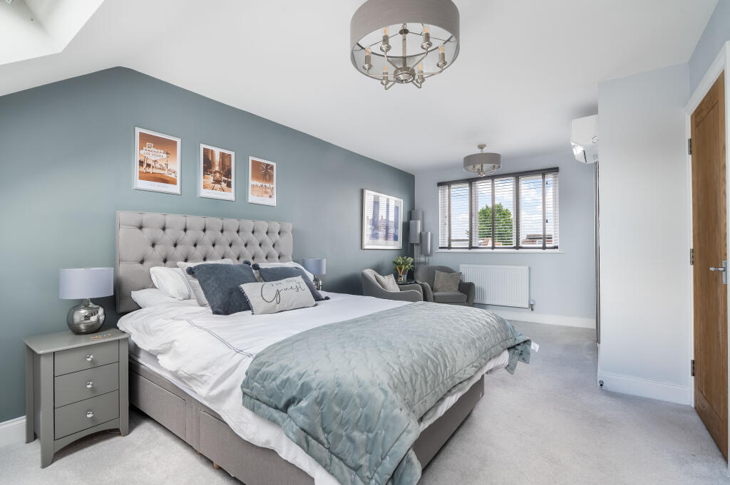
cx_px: 365
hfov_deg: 96.8
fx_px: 324
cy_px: 242
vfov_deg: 73.7
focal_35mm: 16
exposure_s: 1/3
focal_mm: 16
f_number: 9
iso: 400
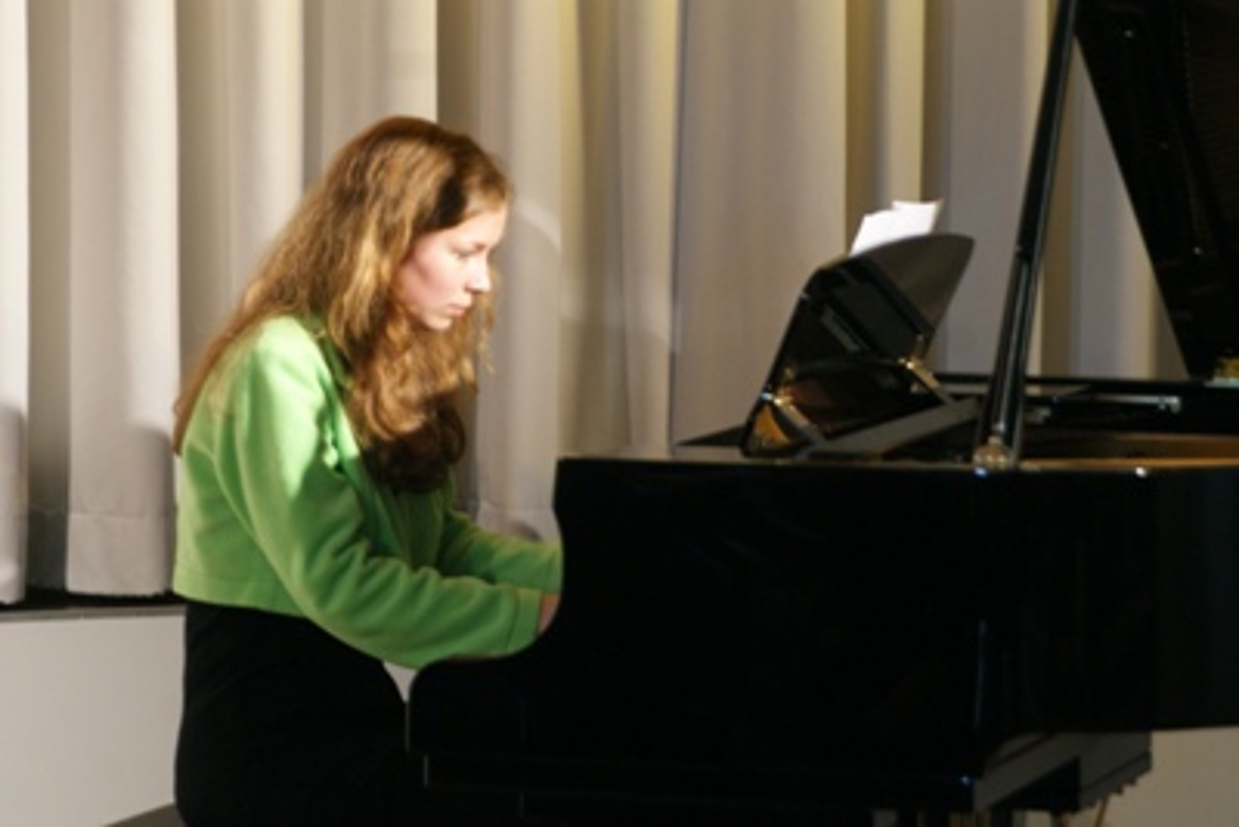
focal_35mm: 180
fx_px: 6197
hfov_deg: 11.4
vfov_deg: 7.6
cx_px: 620
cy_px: 414
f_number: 5.6
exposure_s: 1/20
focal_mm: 120
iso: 800
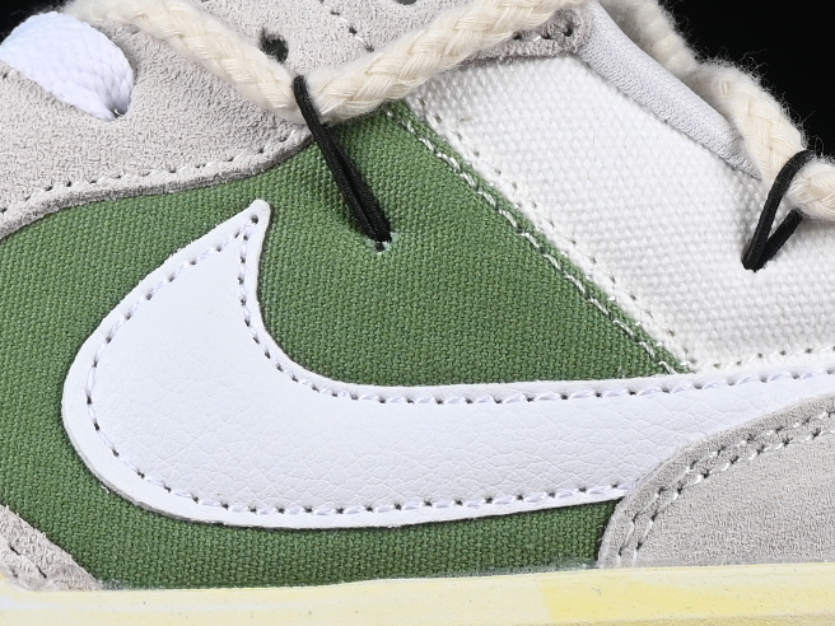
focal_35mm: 306
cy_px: 148
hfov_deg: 6.5
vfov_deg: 4.9
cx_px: 181
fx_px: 7381
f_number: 8
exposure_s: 1/80
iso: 160
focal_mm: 50
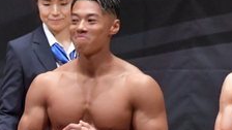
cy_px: 201
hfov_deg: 2.1
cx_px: -131
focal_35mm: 1031
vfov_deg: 1.2
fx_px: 6342
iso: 8000
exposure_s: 1/400
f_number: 5.6
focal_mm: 190
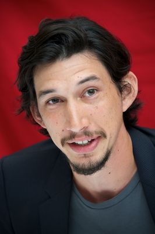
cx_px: 78
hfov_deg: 5.5
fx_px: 1617
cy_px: 117
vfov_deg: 8.2
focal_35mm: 250
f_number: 5.6
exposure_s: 1/100
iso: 640
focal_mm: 250
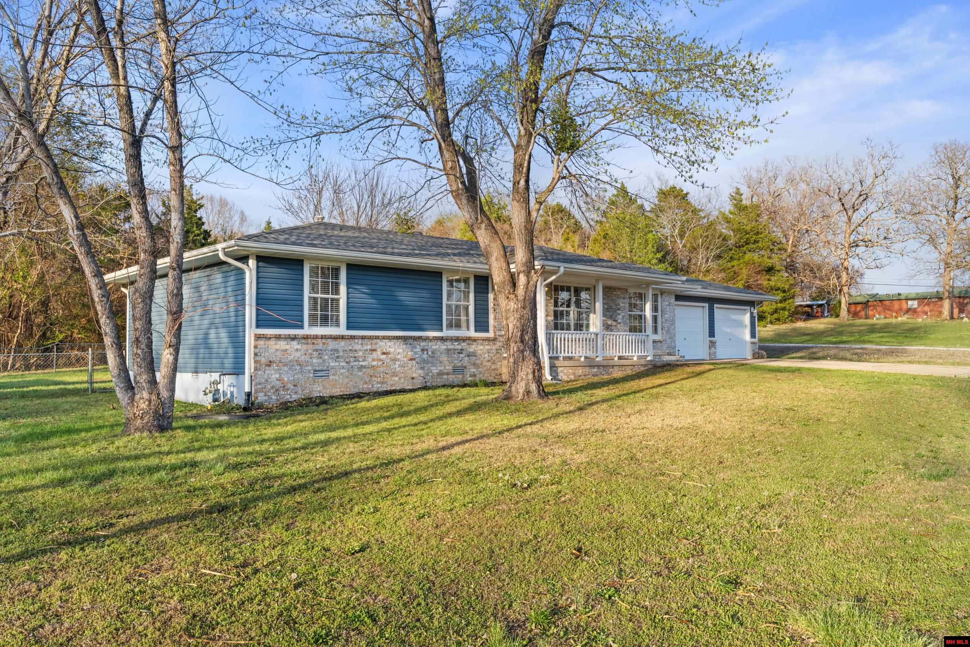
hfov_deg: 67.4
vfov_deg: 47.9
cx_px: 485
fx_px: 727
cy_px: 324
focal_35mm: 27
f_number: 9
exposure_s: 1/40
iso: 200
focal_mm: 18
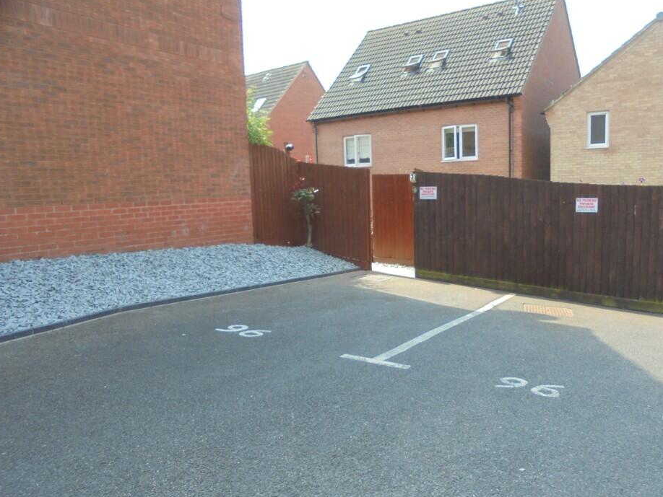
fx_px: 556
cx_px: 364
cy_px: 273
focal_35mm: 29
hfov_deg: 61.5
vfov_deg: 48.2
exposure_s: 1/200
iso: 100
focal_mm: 4.6
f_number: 3.5
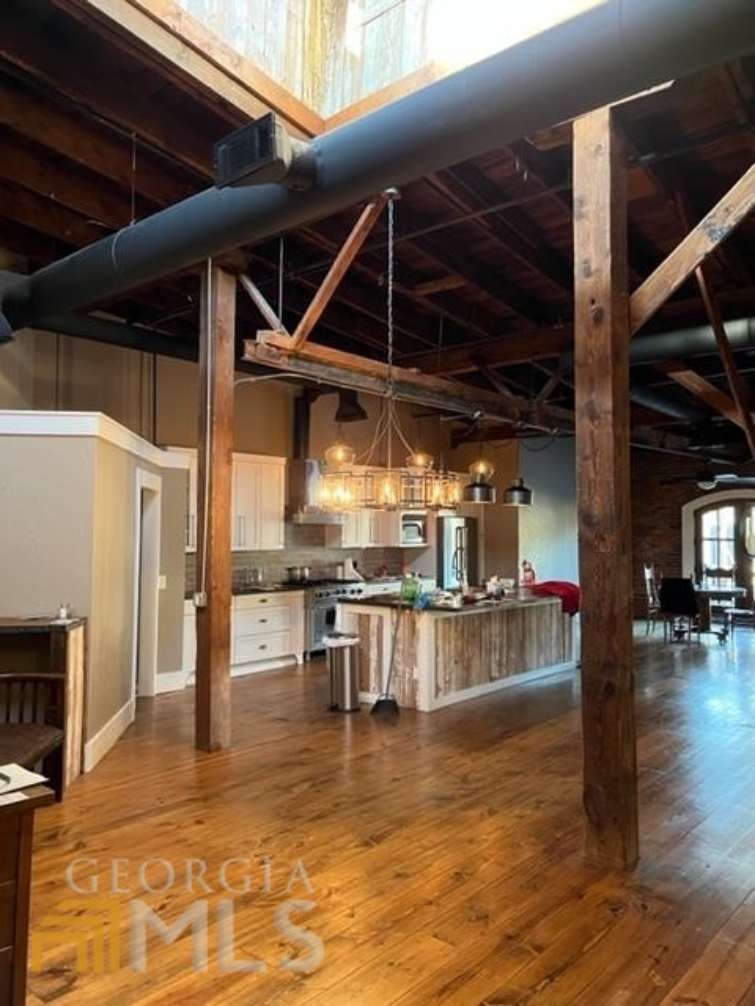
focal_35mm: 26
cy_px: 503
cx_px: 378
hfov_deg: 53.1
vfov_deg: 67.3
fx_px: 756
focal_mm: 5.7
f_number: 1.5
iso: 500
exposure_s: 1/60
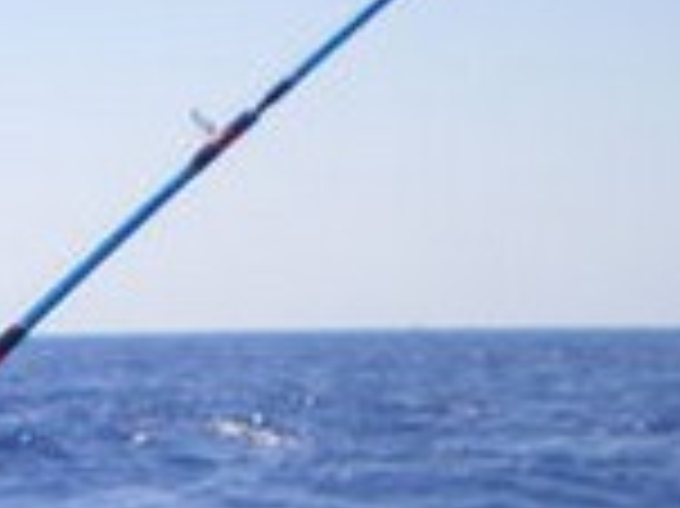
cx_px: -495
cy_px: 931
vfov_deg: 9.4
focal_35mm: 150
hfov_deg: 12.2
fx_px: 2944
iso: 50
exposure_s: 1/320
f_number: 4.6
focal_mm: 6.3
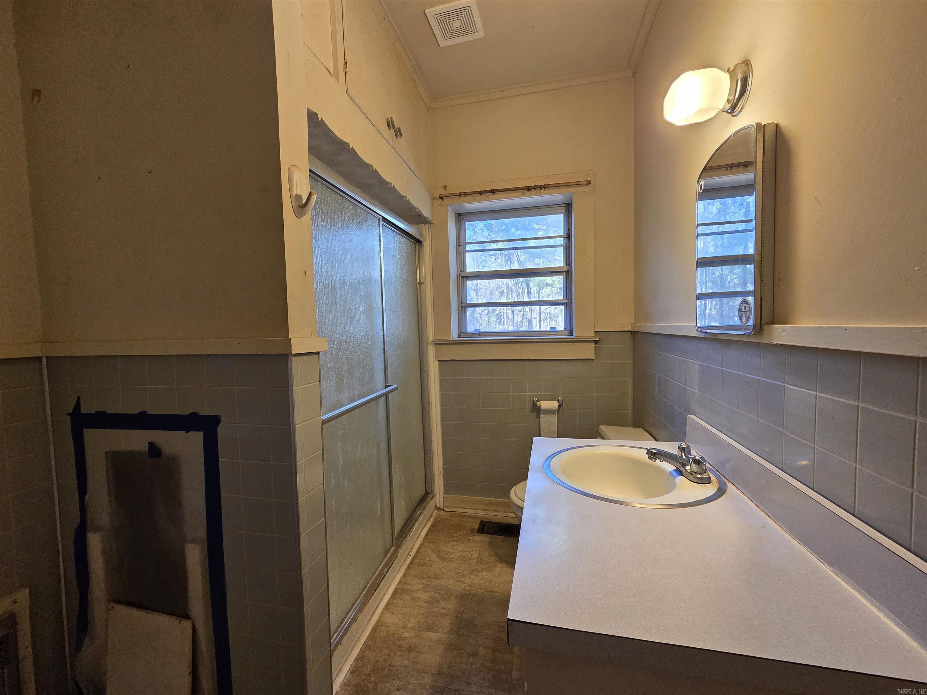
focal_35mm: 13
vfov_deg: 89.9
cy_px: 348
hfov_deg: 106.2
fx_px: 348
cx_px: 464
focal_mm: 2.2
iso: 250
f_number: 2.2
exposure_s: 1/120
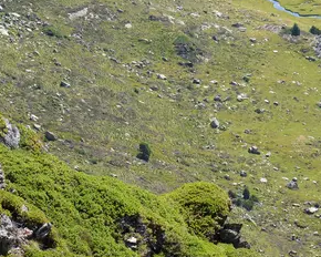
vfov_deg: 8.0
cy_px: 181
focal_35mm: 194
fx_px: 1843
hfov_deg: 9.6
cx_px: 521
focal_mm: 50
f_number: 9
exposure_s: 1/320
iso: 400
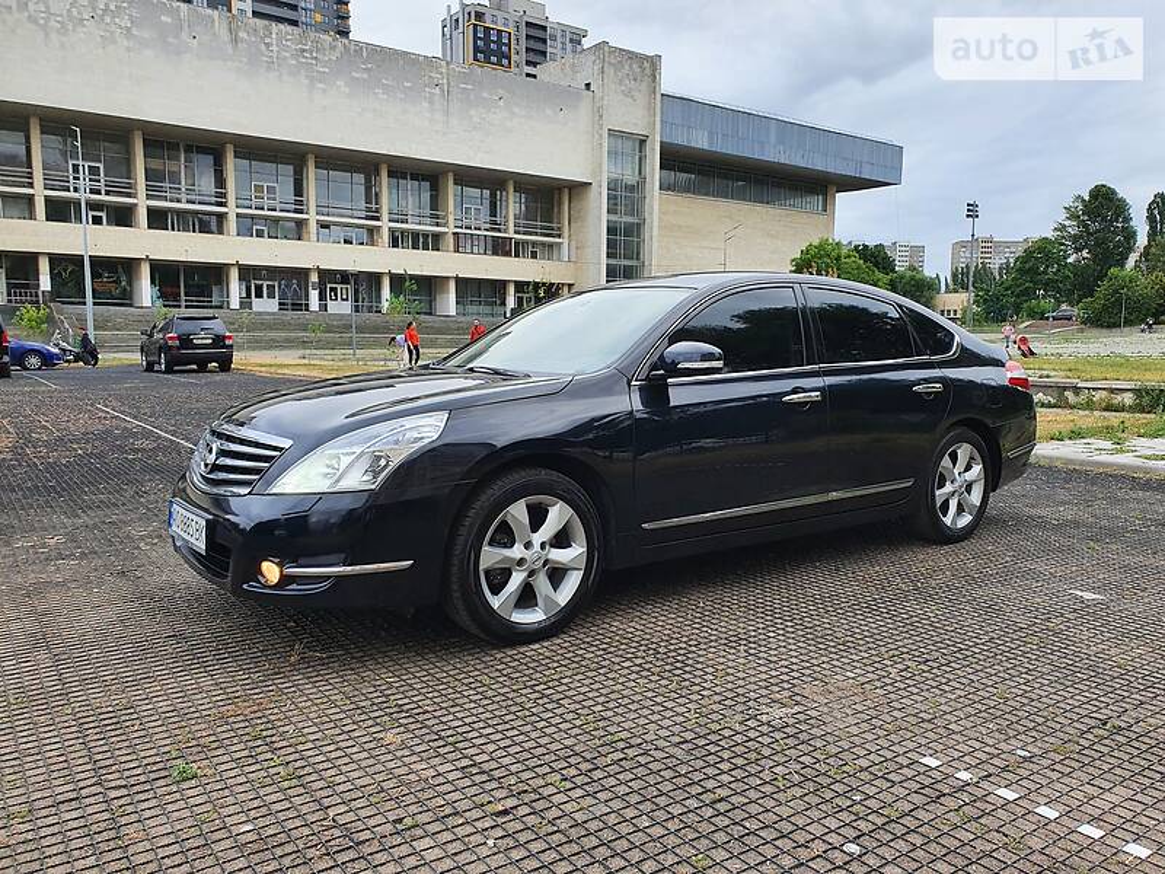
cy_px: 437
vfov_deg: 53.1
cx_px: 582
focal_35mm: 26
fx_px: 875
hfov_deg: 67.3
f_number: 2.4
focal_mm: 4.3
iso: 50
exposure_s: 1/110
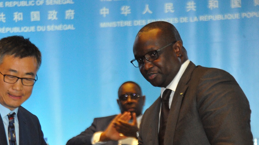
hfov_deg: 9.9
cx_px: 84
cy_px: 110
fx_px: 1490
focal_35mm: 217
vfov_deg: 5.6
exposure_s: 1/100
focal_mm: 150
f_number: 5.6
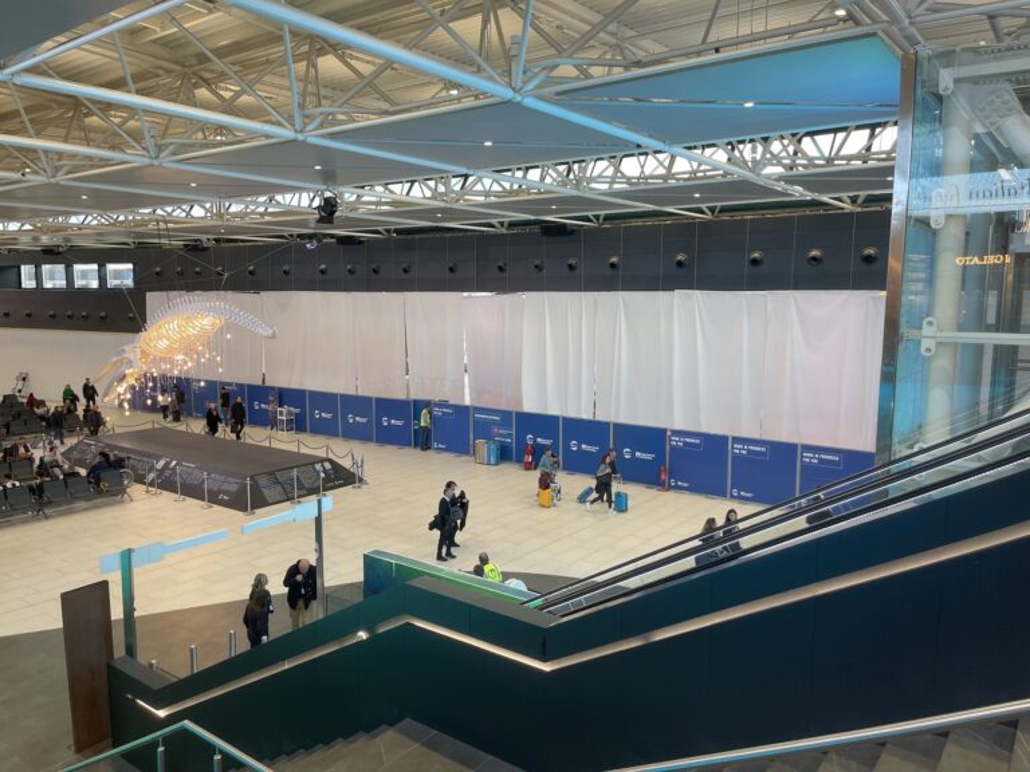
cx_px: 515
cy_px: 386
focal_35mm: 26
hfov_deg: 67.3
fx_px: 774
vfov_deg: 53.1
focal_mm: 5.1
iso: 100
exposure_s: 1/100
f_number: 1.6
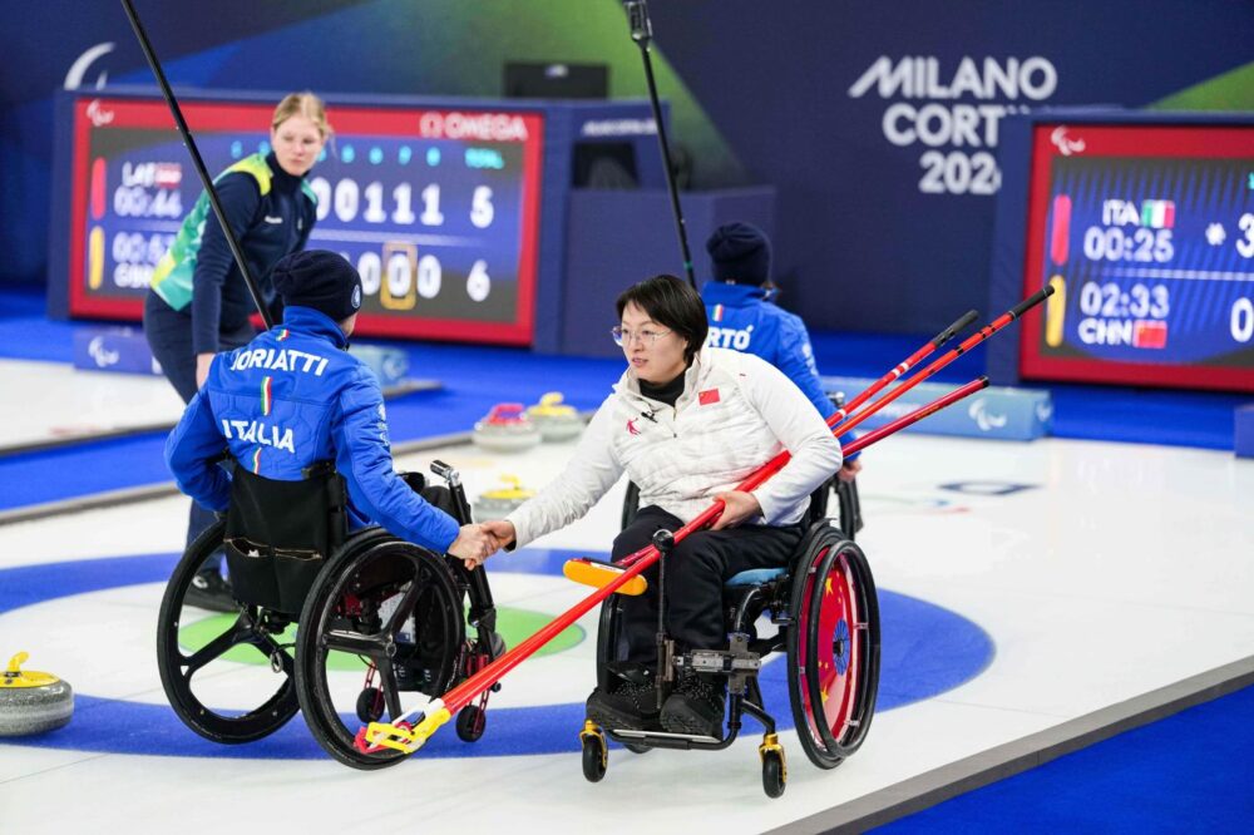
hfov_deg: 20.4
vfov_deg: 13.7
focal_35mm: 100
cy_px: 418
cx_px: 627
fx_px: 3482
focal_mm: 100
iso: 1250
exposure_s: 1/2500
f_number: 2.2
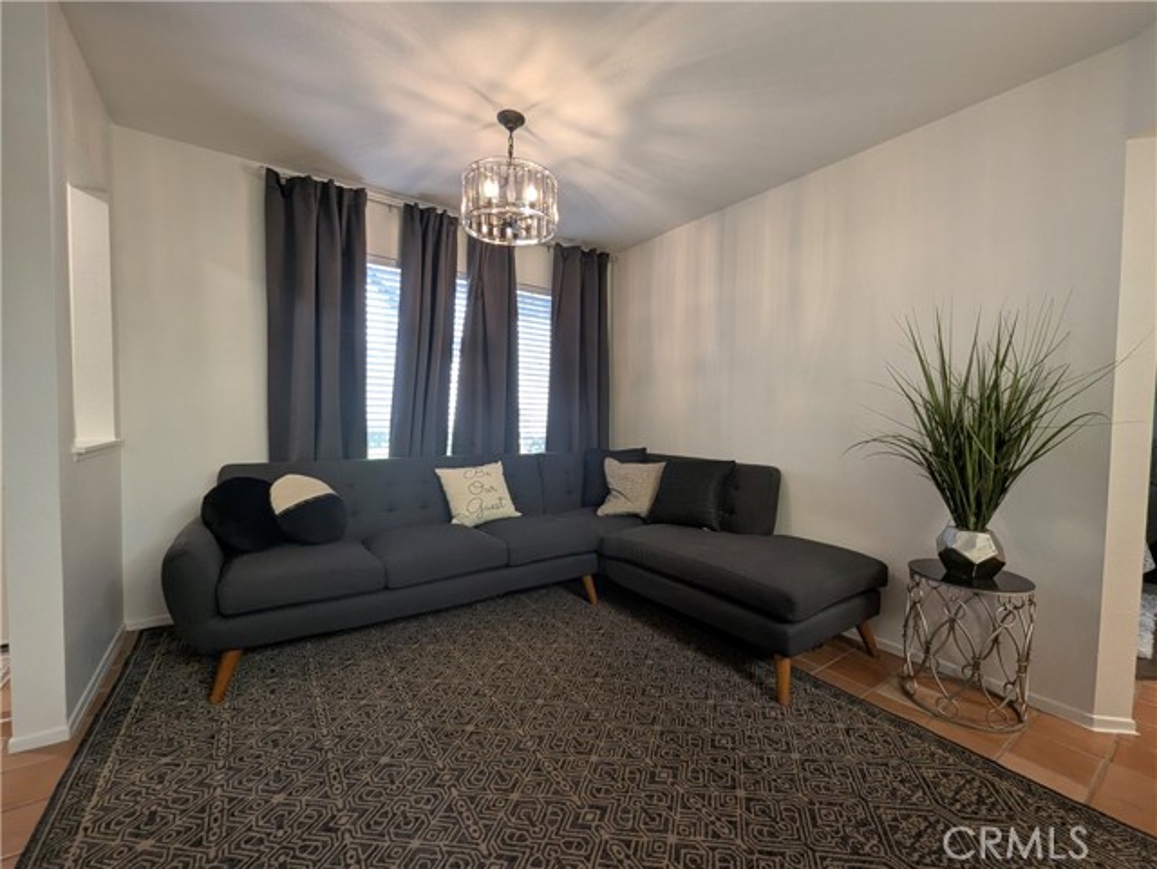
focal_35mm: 13
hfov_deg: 106.1
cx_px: 578
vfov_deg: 90.0
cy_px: 434
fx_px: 435
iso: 71
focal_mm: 1.95
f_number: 2.2
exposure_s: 1/24
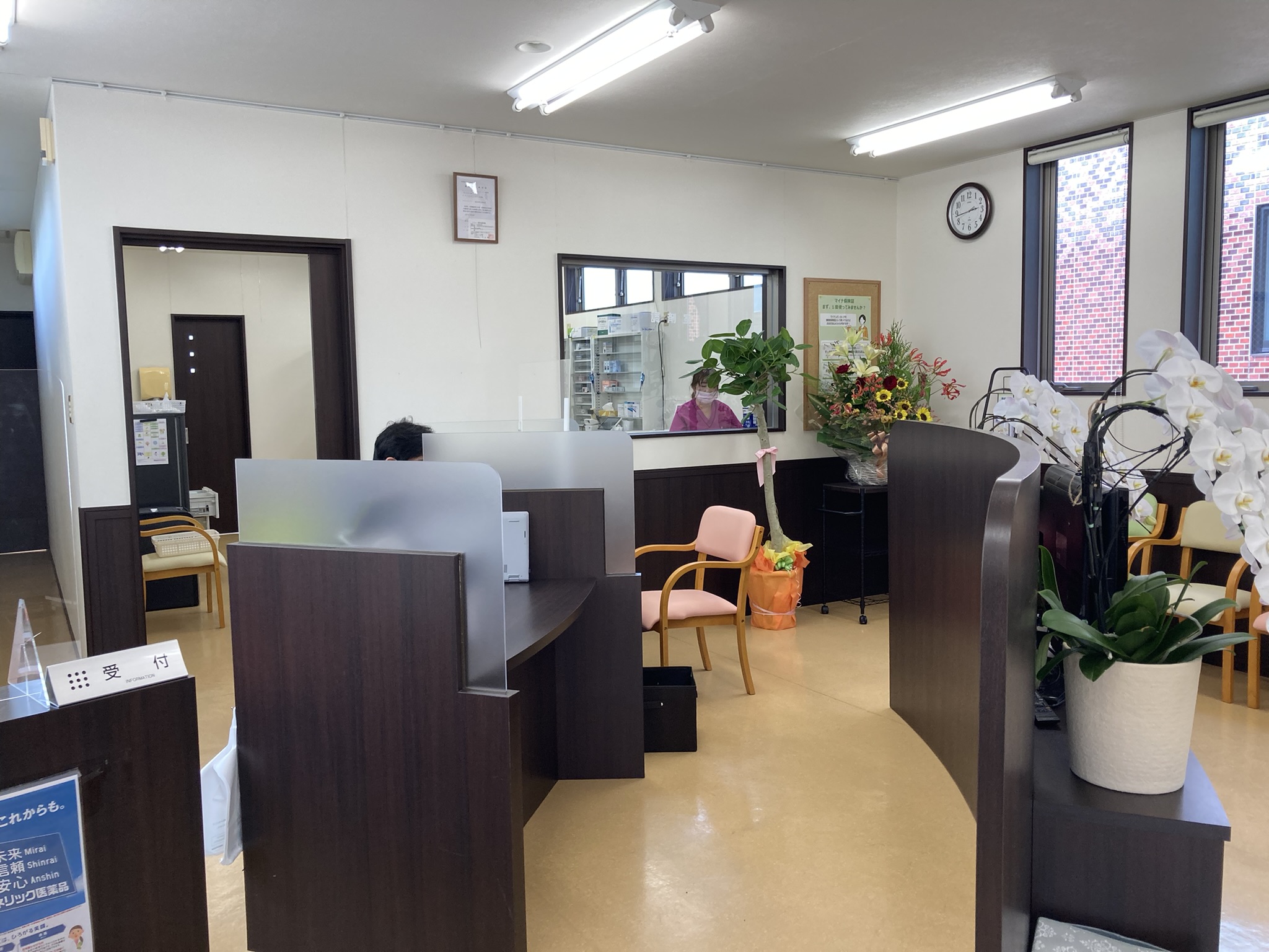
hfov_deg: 63.4
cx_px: 634
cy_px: 476
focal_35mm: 28
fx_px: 1026
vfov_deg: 49.7
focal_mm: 3.99
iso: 50
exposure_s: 1/120
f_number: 1.8
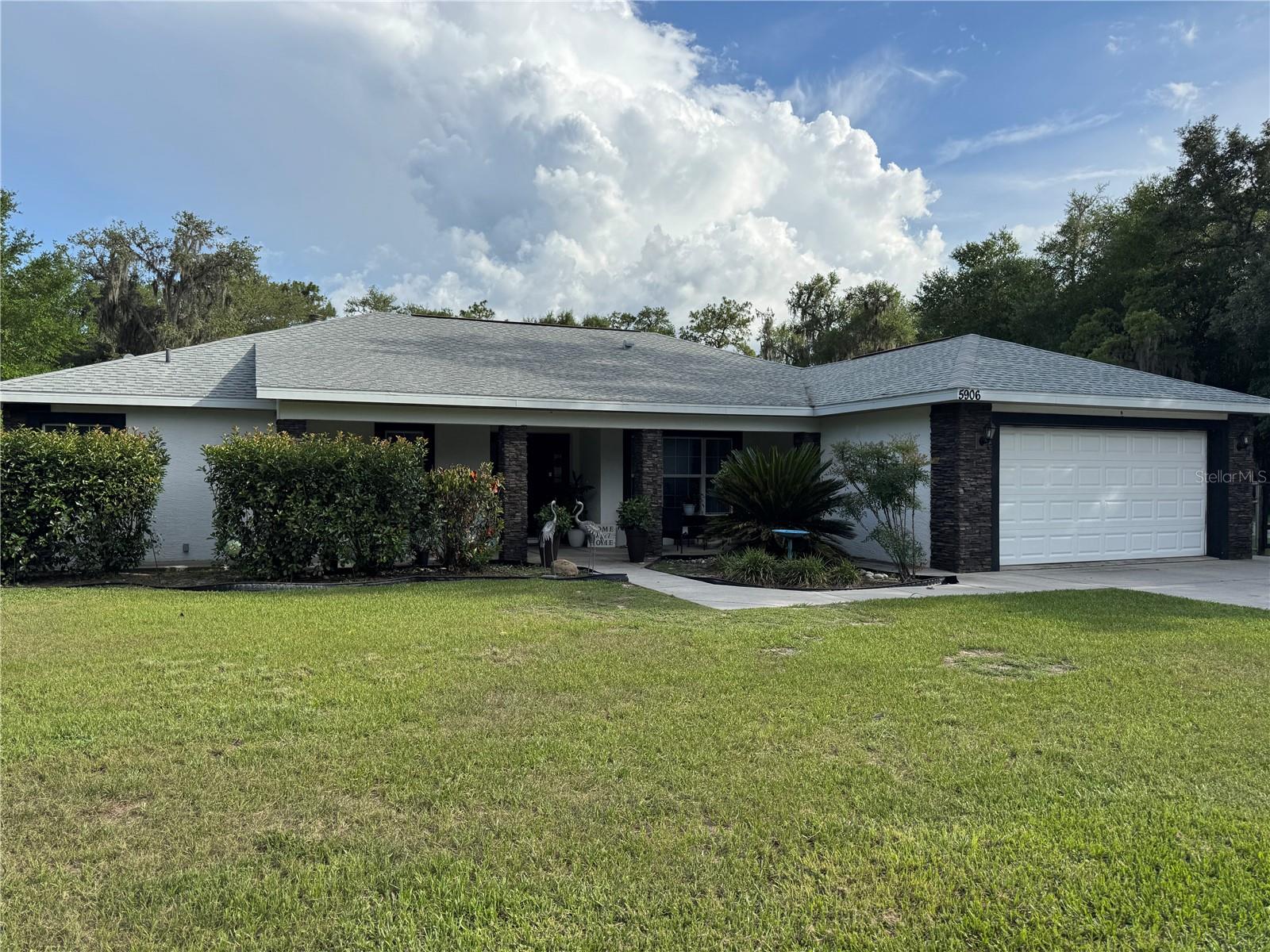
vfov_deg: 56.8
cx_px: 635
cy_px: 476
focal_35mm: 24
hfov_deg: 71.6
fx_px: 881
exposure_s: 1/3413
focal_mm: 6.76
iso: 80
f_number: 1.78
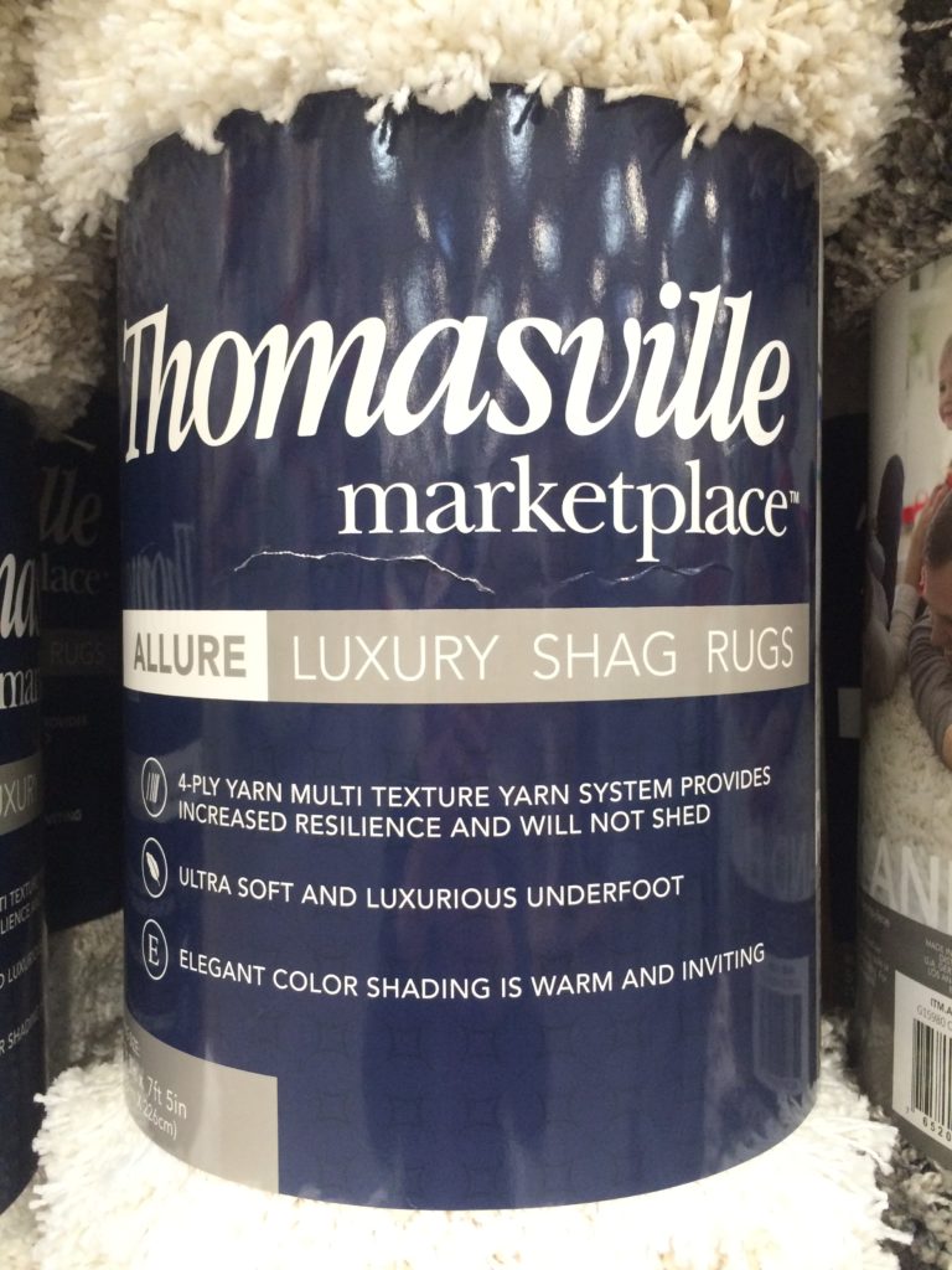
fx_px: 1063
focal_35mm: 29
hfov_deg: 48.2
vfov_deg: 61.7
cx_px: 476
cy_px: 635
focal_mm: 4.15
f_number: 2.2
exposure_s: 1/30
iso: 160
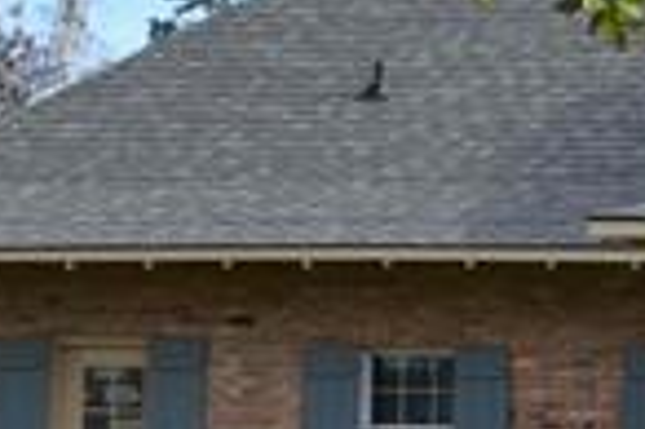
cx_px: 1626
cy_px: 363
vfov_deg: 5.9
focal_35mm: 232
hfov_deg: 8.1
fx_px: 4152
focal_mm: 22
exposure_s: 1/200
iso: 100
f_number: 7.1
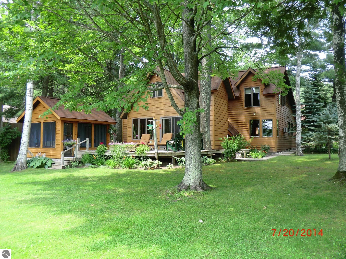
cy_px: 130
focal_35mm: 29
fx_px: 290
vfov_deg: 48.2
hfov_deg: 61.7
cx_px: 173
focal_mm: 5.2
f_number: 3.5
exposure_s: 1/80
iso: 64
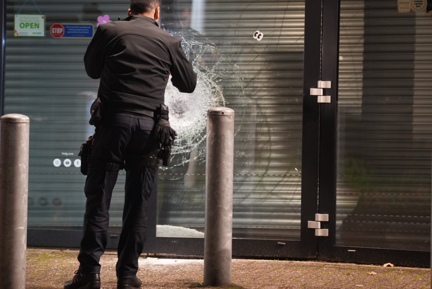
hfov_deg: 9.1
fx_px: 2716
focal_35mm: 226
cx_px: 204
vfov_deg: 6.1
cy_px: 78
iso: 3200
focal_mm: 133.7
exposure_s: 1/25
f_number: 2.8
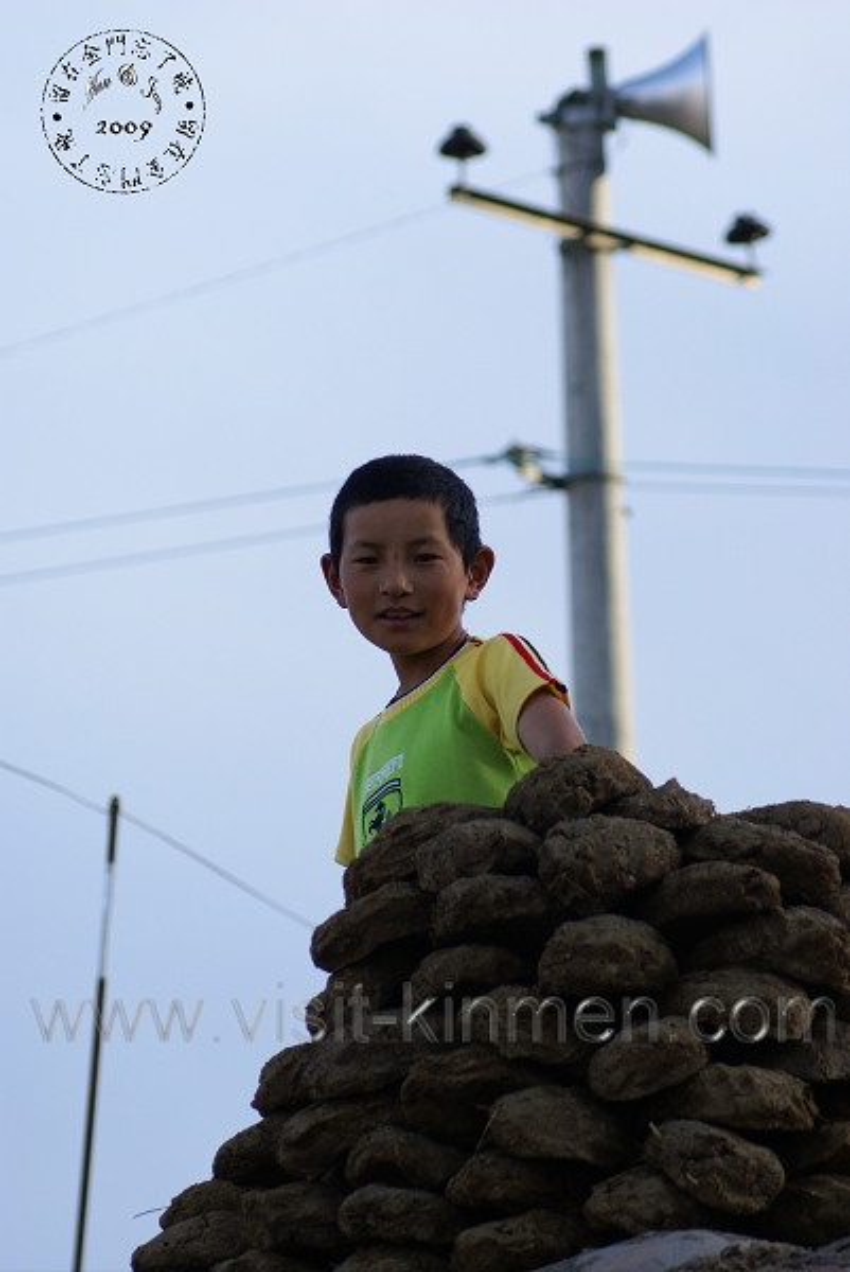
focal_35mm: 202
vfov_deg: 10.2
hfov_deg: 6.8
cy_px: 636
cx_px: 425
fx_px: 7159
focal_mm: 135
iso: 160
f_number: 5.6
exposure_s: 1/250
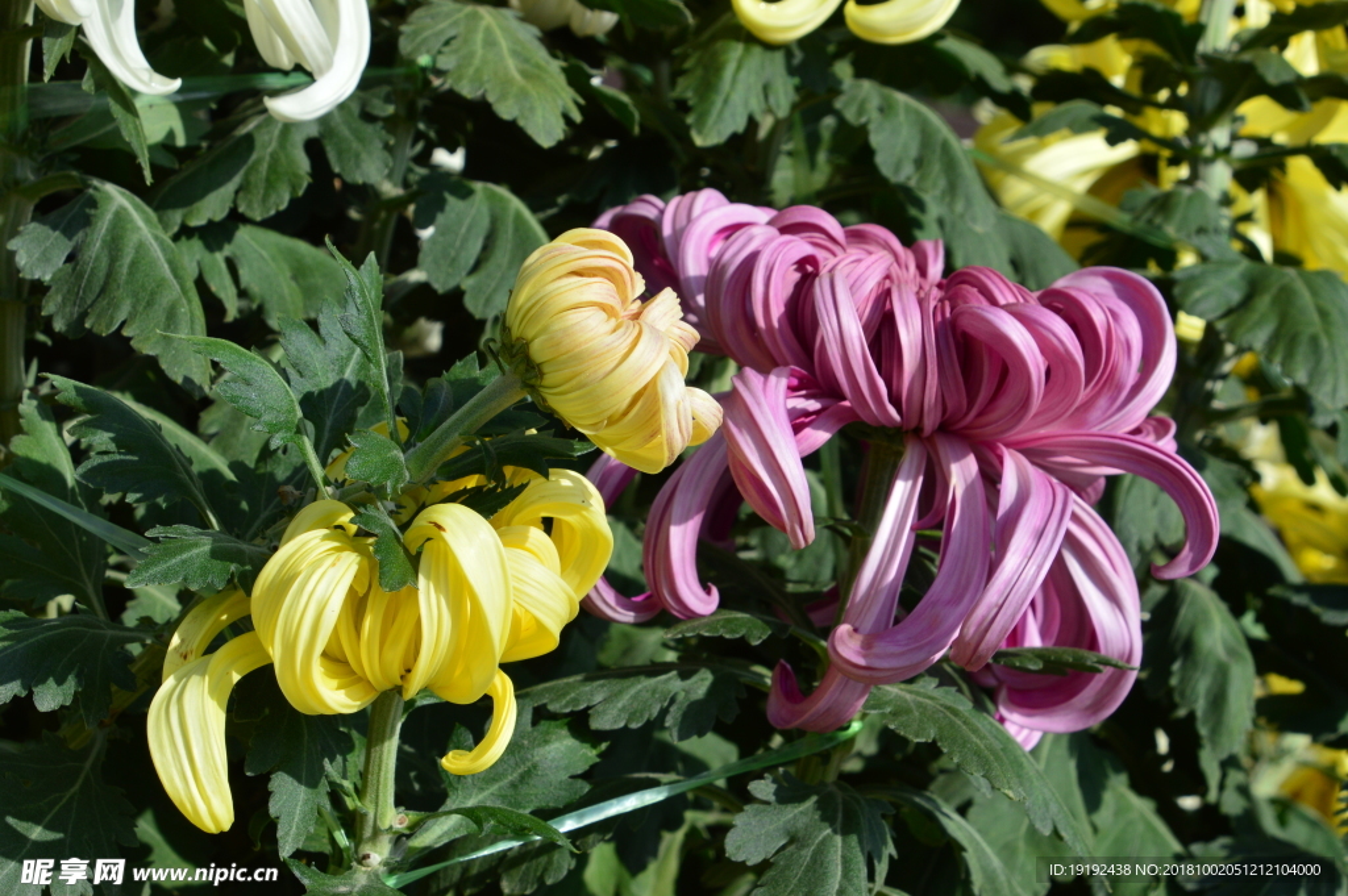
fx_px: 3479
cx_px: 674
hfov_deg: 21.9
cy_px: 448
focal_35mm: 93
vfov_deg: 14.7
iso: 200
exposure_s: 1/250
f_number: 16
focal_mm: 62
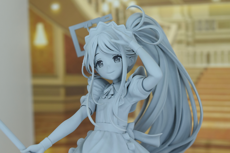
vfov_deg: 16.6
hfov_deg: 24.6
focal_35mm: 82
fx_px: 527
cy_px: 76
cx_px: 115
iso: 640
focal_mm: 55
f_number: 8
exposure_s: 1/200
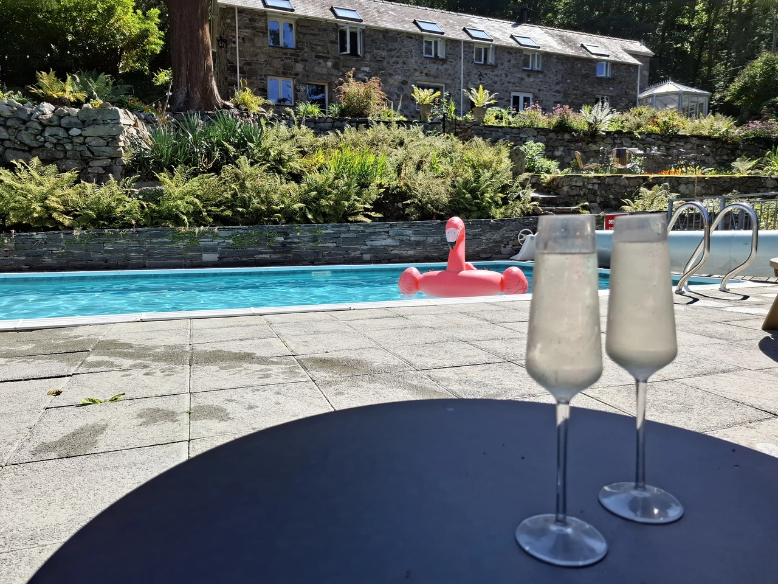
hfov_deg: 73.9
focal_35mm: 23
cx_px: 389
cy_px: 292
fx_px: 517
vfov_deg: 58.9
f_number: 1.8
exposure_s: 1/878
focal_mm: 5.54
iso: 50
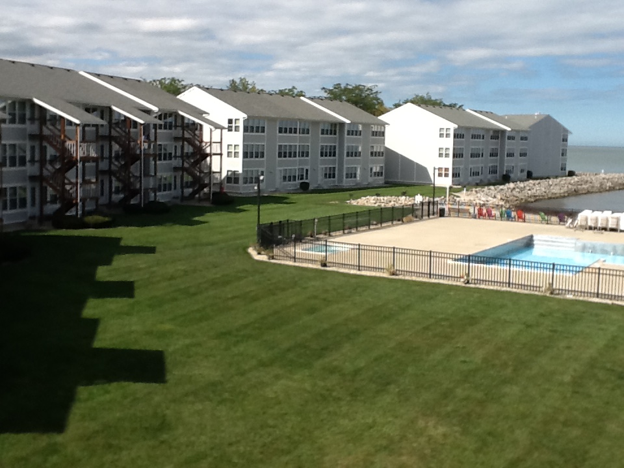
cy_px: 234
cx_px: 312
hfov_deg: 42.9
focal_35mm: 44
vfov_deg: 32.9
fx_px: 793
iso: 40
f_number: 2.4
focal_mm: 2.03
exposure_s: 1/1672
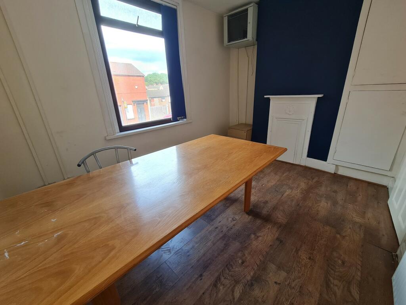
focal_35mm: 13
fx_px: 152
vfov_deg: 89.9
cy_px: 152
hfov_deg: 106.2
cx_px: 203
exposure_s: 1/50
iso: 160
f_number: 2.2
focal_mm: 2.2
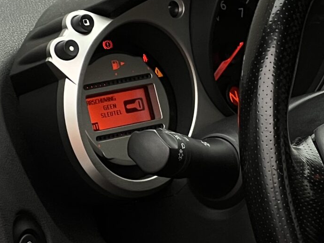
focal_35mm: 284
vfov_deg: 5.2
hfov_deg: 6.9
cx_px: 505
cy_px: 142
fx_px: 2659
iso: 64
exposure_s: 1/99
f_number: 2.8
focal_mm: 9
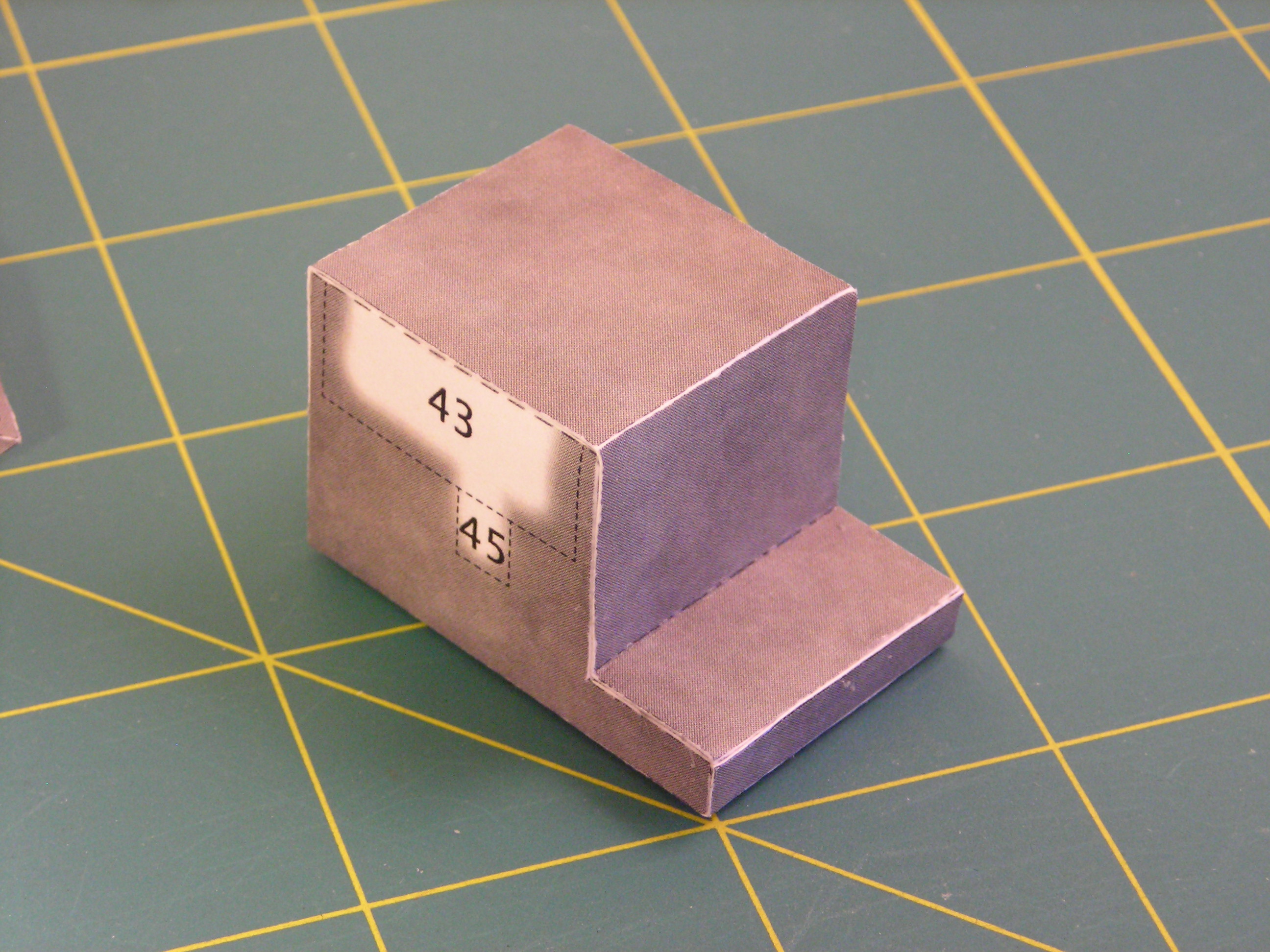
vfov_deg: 12.8
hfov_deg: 17.0
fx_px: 4256
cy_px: 476
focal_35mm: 116
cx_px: 635
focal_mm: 19.2
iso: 200
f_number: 5.3
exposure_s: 1.28
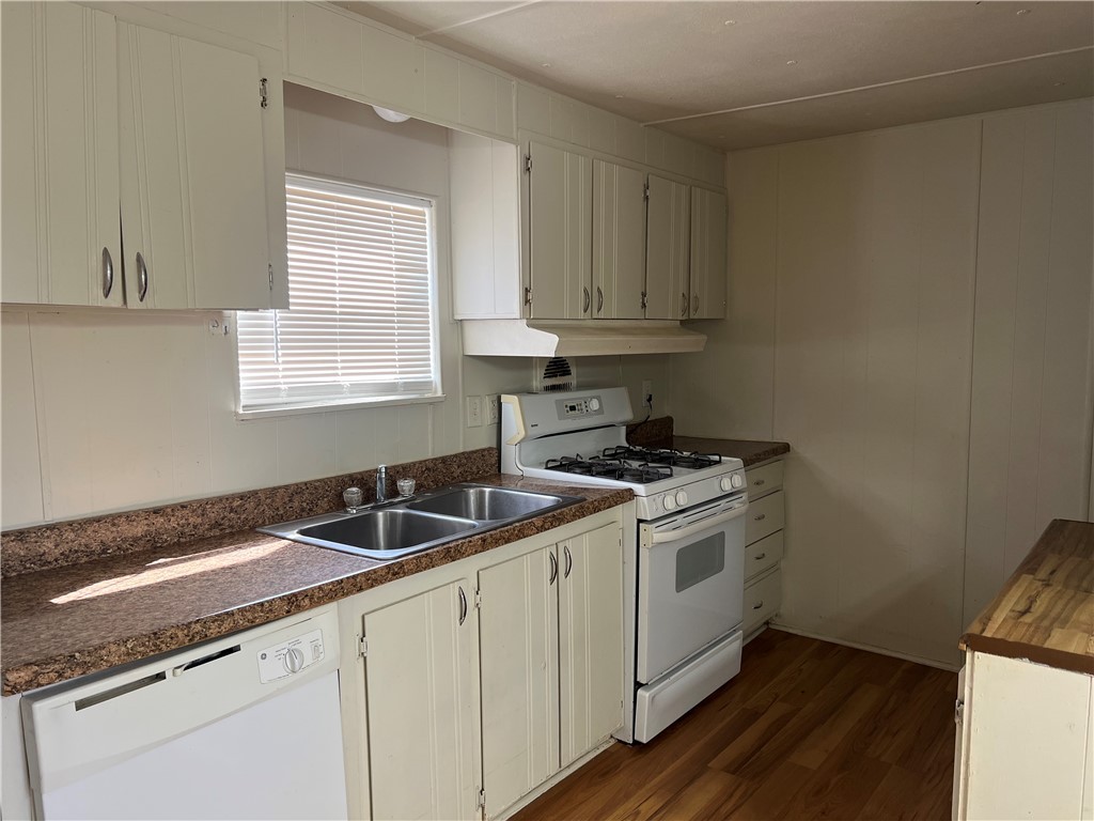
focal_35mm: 26
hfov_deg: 67.3
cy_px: 410
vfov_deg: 53.1
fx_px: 822
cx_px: 547
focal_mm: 5.7
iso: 80
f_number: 1.5
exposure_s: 1/60
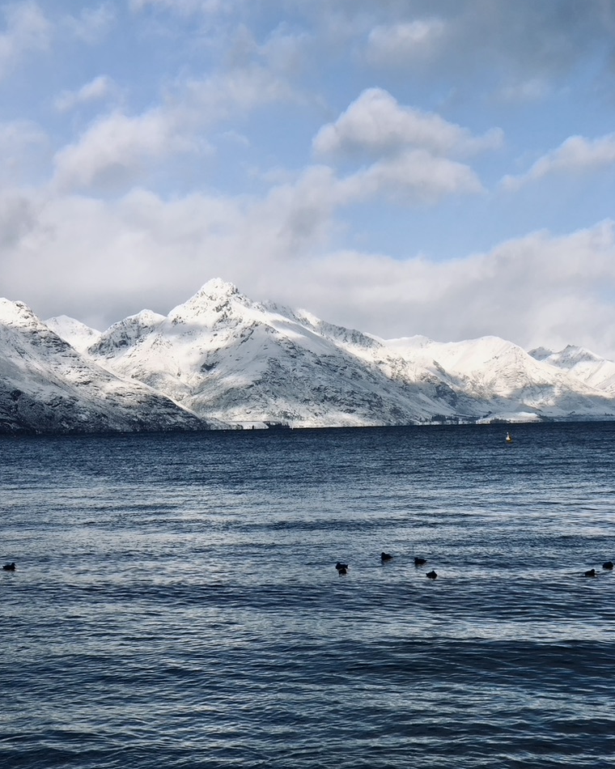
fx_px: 1365
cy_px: 376
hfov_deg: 25.4
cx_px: 308
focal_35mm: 60
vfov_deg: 31.5
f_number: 2.8
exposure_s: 1/1021
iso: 20
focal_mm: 6.6
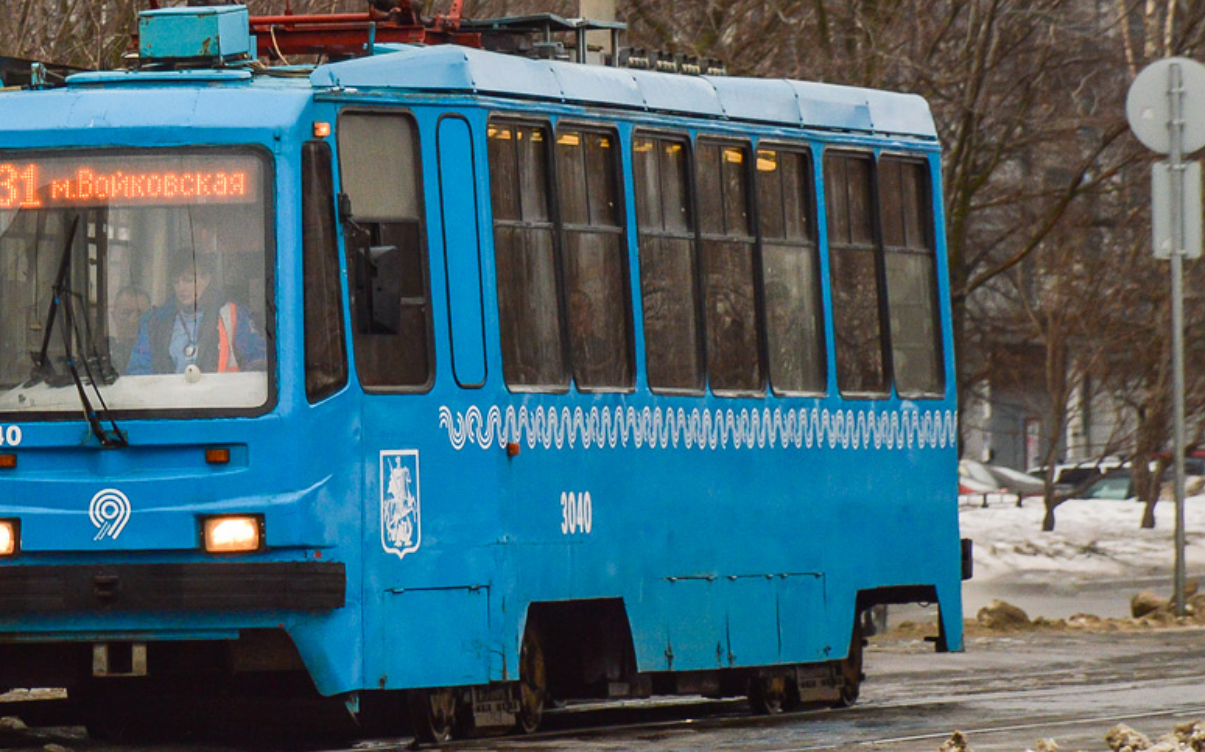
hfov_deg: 6.3
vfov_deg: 4.0
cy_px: 173
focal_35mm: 332
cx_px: 380
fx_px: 10898
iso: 400
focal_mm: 140
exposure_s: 1/250
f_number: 5.6
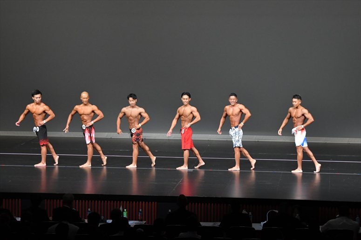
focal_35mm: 127
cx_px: 180
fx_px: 1273
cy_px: 120
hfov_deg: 16.1
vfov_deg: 10.8
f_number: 5.6
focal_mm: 85
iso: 4000
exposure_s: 1/400
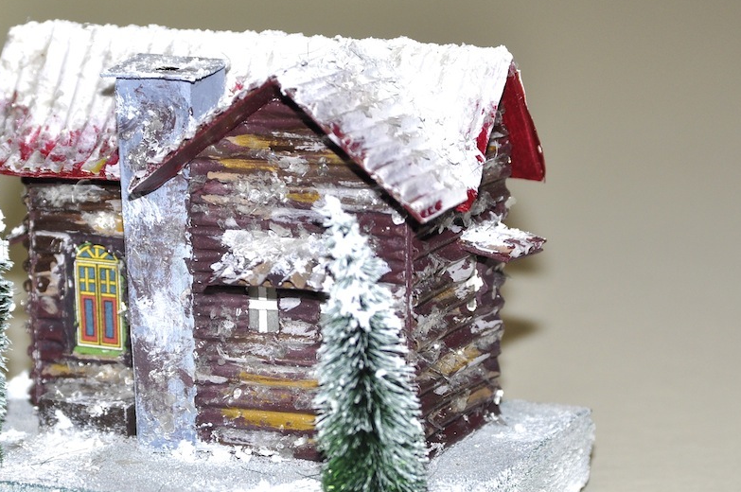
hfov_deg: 9.9
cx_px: 289
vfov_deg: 6.6
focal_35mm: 207
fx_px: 4255
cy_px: 295
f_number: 6.3
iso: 250
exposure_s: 1/60
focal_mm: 90
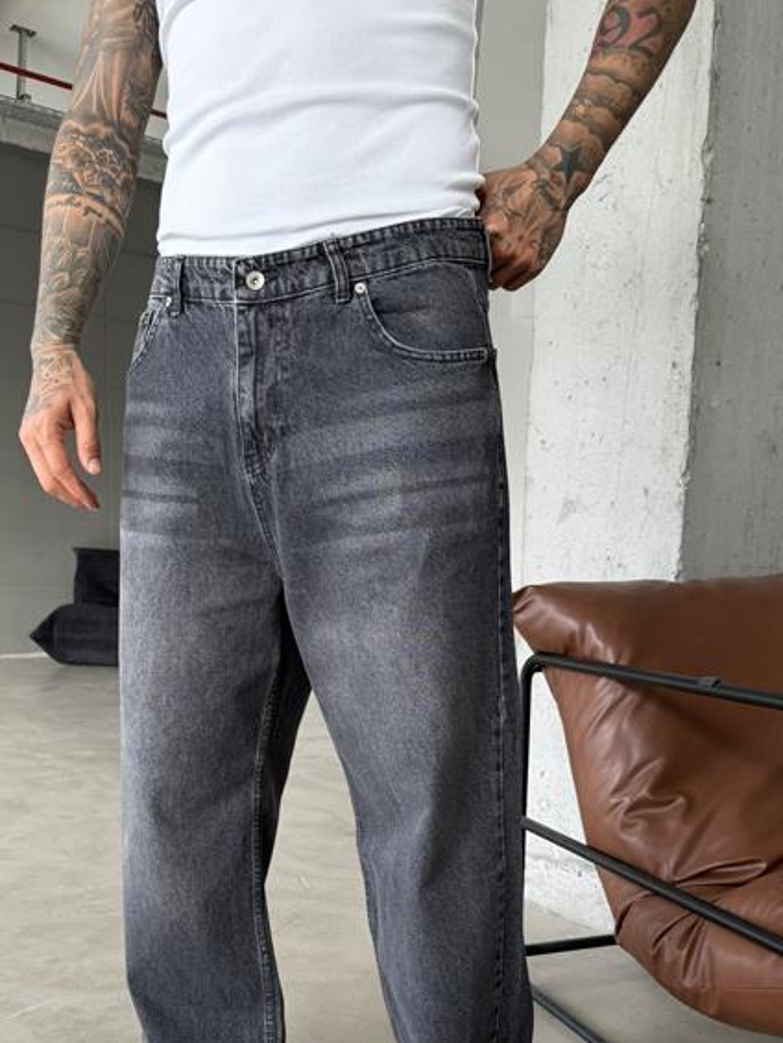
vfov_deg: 52.7
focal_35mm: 34
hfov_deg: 41.6
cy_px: 711
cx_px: 303
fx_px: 1025
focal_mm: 6.76
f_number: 1.78
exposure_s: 1/144
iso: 80
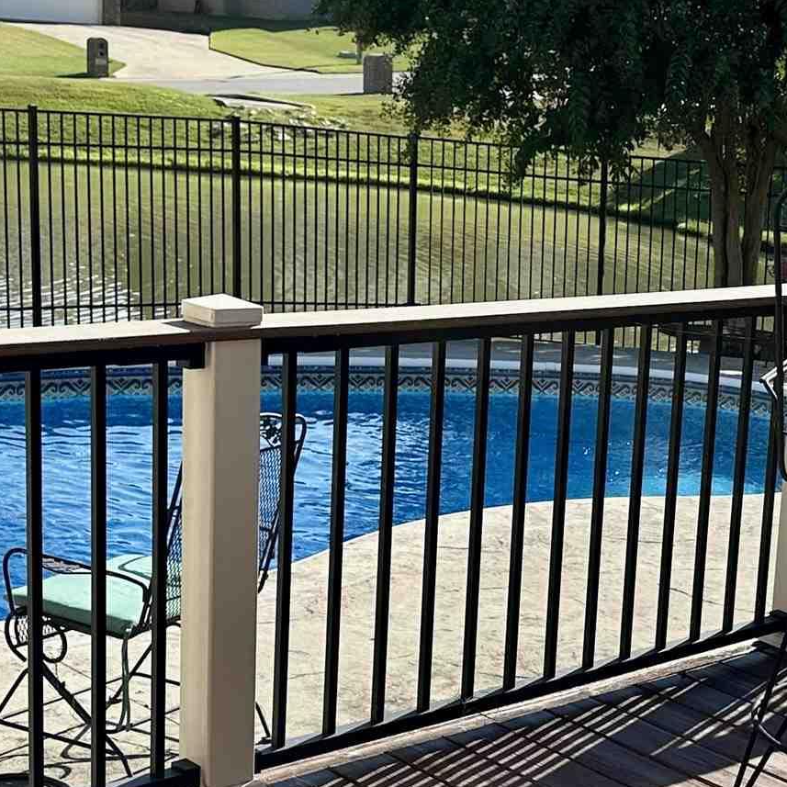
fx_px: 1955
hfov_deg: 21.7
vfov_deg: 22.7
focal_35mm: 76
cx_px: 848
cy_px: 454
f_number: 1.78
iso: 80
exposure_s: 1/4184
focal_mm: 6.86
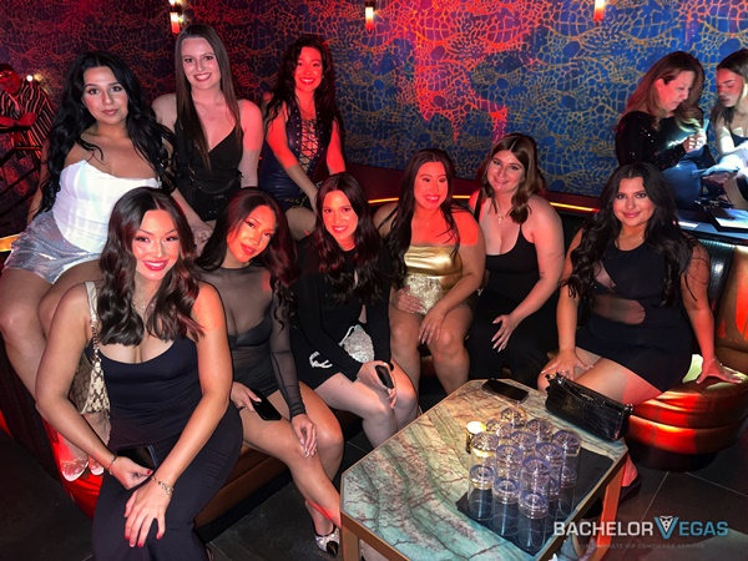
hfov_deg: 69.4
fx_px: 540
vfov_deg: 54.9
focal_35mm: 25
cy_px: 280
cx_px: 374
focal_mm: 5.1
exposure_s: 1/4
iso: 320
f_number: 1.6
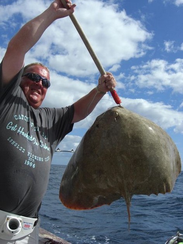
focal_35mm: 38
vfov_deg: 49.0
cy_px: 122
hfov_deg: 37.7
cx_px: 92
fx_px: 268
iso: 80
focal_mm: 7.9
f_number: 8
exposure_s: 1/320
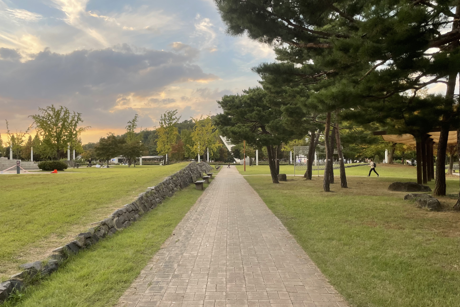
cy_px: 155
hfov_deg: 65.5
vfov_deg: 46.4
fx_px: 358
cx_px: 224
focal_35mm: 28
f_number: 1.6
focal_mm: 4.2
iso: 32
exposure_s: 1/371
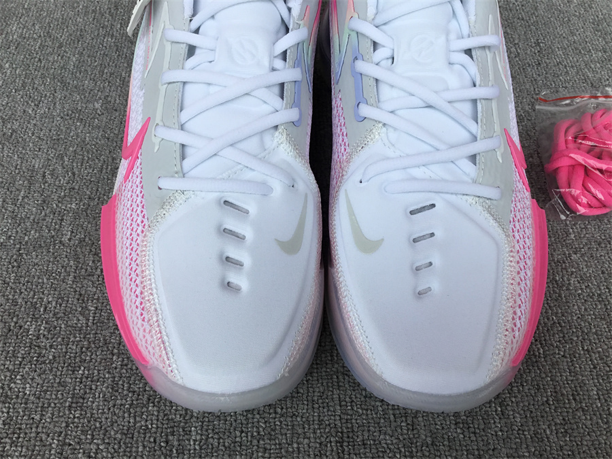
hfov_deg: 58.4
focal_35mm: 31
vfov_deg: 45.4
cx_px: 306
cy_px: 230
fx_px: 548
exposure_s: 1/331
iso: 25
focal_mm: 3.3
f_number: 2.4
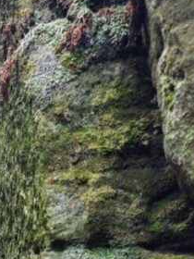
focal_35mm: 84
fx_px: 628
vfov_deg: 22.8
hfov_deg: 15.5
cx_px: -138
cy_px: 223
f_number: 1.63
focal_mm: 8.72
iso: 640
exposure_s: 1/39.2
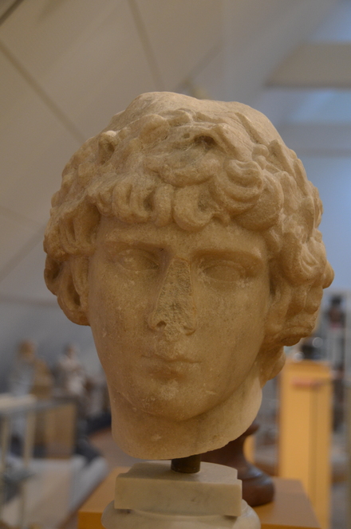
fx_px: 793
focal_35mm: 54
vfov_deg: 36.9
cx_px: 176
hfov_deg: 25.0
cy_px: 264
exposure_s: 1/80
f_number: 4.2
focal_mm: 36
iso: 1000
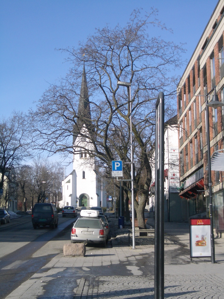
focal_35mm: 62
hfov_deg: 23.7
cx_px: 112
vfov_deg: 31.2
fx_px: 535
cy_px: 150
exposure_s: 1/250
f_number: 5.6
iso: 50
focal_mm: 10.2
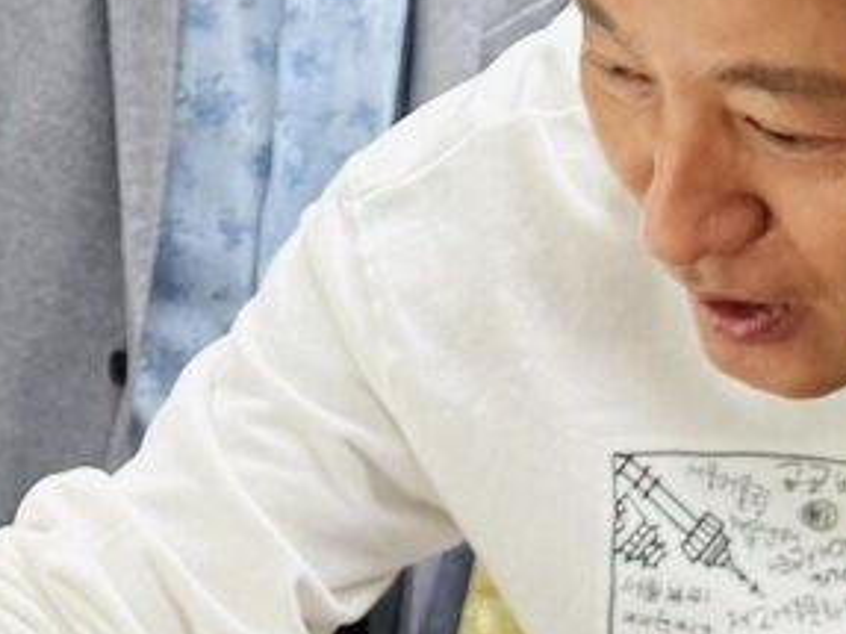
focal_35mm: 117
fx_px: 2858
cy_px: 557
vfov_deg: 12.6
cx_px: -21
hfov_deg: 16.5
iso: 64
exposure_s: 1/121
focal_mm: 6.76
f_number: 1.78
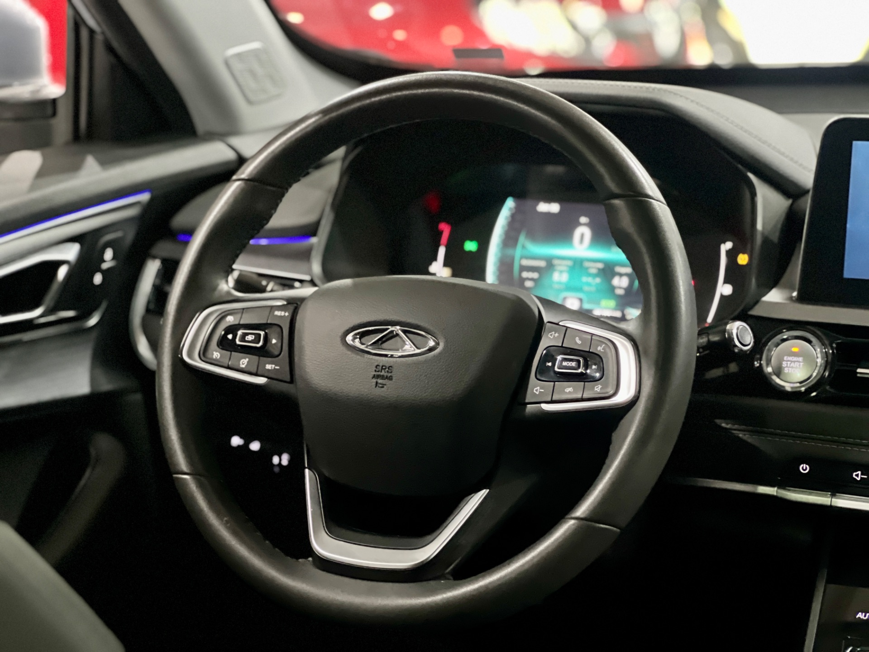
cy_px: 326
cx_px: 434
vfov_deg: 19.1
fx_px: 1933
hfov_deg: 25.3
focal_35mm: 77
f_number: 2.8
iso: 1000
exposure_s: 1/15
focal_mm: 9
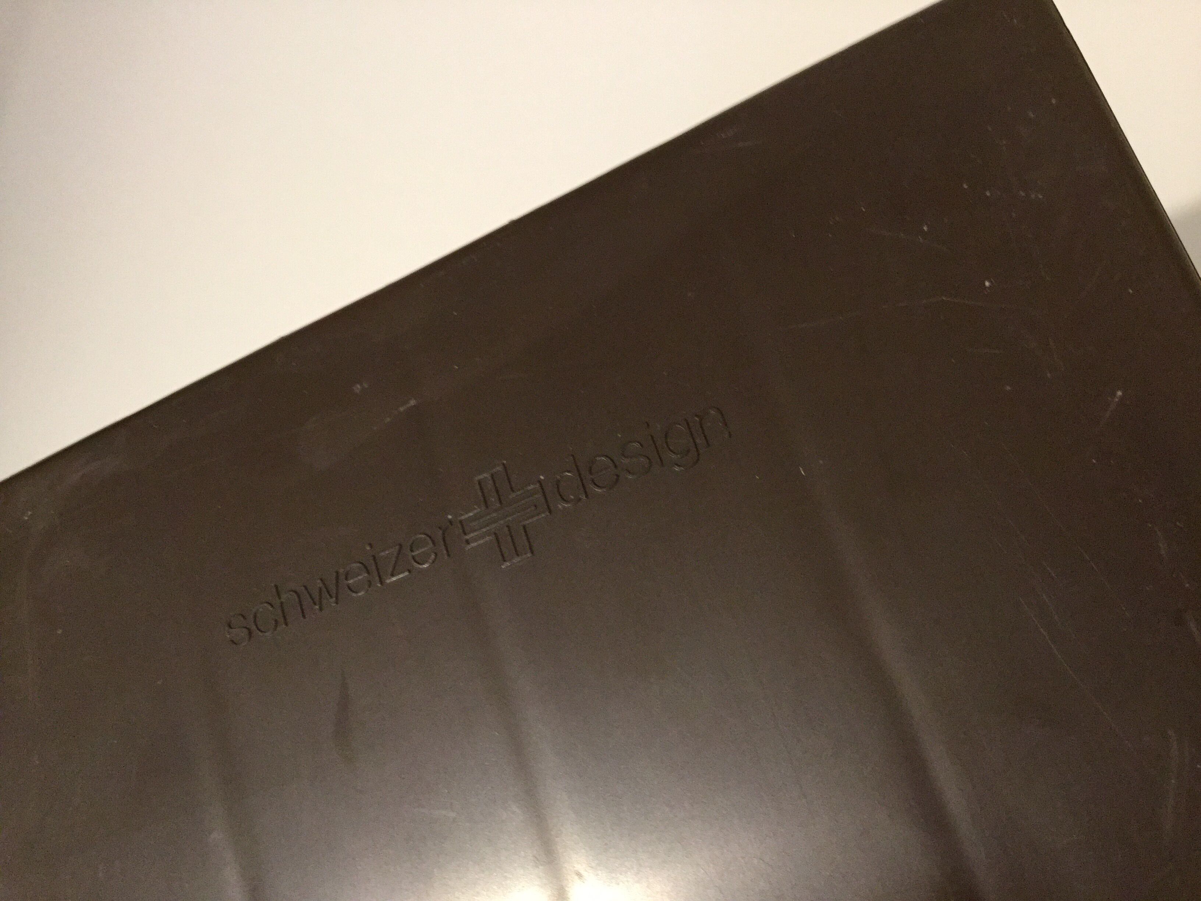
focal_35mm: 31
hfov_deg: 58.4
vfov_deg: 45.4
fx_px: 1076
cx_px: 600
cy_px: 450
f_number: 2.4
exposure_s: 1/17
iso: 250
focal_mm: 3.3
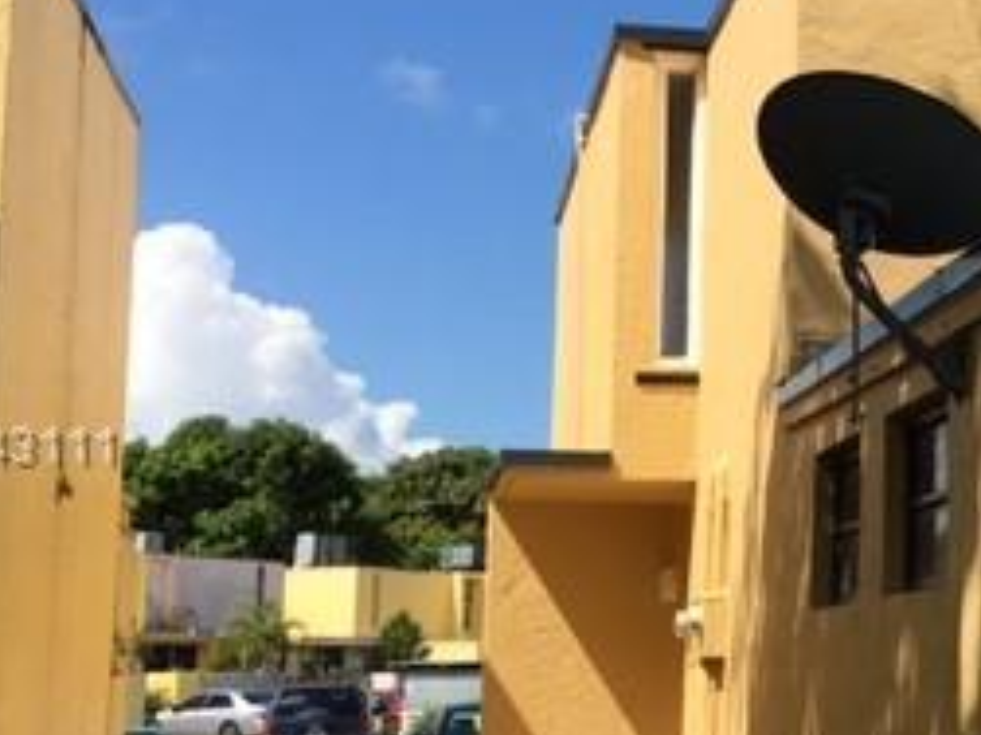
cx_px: 1110
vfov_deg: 19.9
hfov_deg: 24.4
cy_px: 450
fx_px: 2096
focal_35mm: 74
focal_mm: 4.15
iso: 25
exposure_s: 1/1538
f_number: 2.2
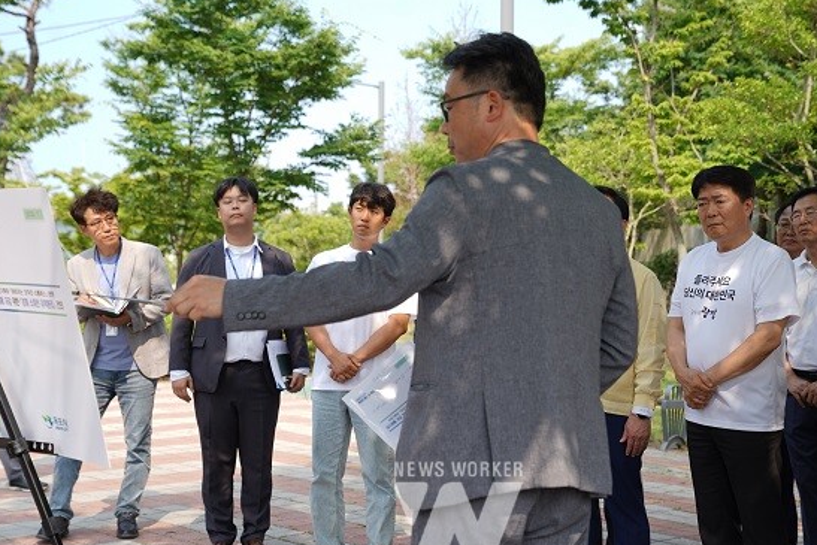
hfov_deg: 35.0
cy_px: 290
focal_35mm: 57
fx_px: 1294
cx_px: 438
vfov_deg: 23.8
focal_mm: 52
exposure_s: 1/160
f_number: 4
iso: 50
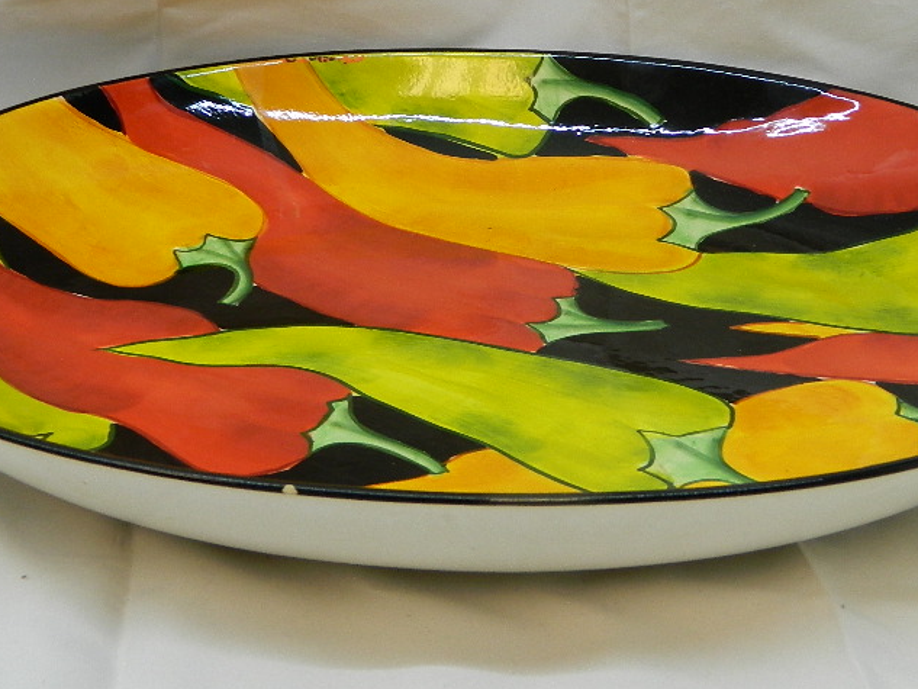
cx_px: 513
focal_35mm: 76
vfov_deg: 19.4
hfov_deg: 25.6
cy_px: 276
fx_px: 2016
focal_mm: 8.4
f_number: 3.6
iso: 110
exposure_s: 1/40
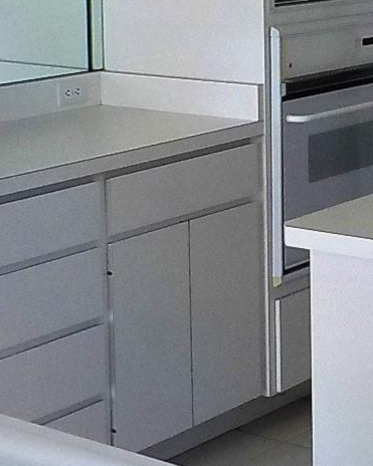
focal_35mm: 101
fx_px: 1394
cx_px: 439
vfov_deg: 18.6
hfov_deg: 14.8
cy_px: 15
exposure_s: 1/30
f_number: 3.3
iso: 125
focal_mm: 4.1
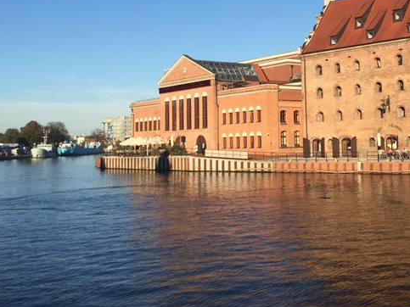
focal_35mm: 49
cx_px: 344
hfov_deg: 37.2
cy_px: 87
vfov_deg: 29.3
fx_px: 580
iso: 32
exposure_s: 1/1799
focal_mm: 4.15
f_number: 2.2
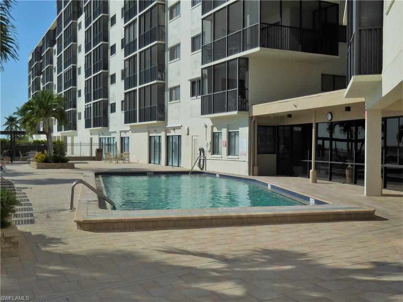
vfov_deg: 36.8
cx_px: 202
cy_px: 151
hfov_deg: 47.9
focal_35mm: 39
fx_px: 454
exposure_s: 1/800
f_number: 7.8
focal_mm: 7
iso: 125
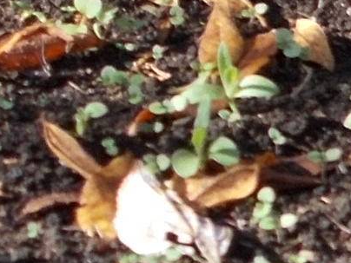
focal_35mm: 427
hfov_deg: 4.5
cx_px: 887
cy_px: 122
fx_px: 4330
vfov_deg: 3.5
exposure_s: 1/80
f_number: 5.8
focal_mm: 13.5
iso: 80
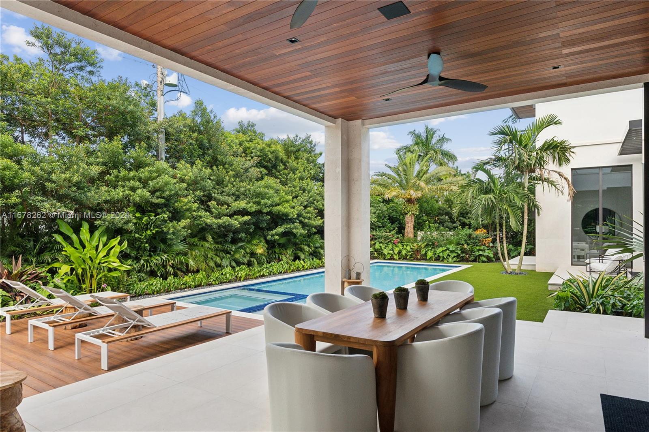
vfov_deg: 59.5
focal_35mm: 21
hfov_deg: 81.2
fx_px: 378
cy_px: 216
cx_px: 324
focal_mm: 14
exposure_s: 1/125
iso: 400
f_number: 8
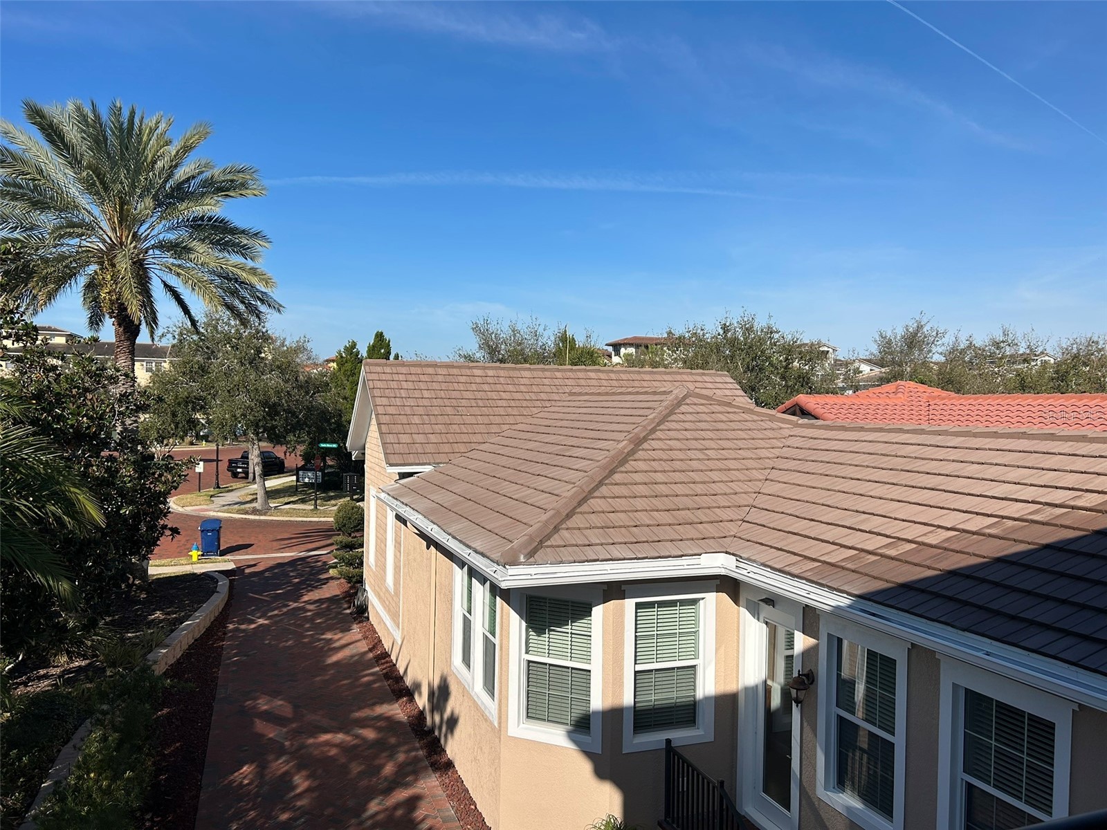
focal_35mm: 26
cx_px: 554
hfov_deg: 67.3
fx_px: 831
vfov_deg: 53.1
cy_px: 415
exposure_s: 1/6579
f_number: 1.5
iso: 50
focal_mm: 5.7
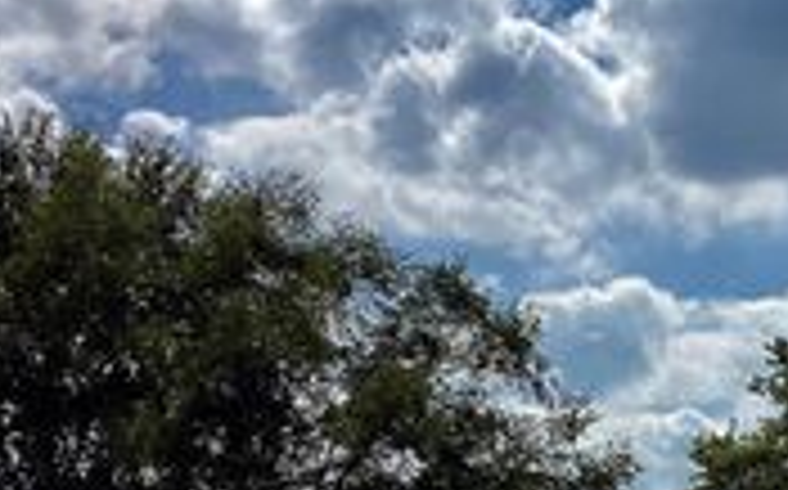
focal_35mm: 94
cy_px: 542
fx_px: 2017
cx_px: 729
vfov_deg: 13.6
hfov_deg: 21.5
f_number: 2.4
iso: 25
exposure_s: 1/4292
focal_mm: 3.3
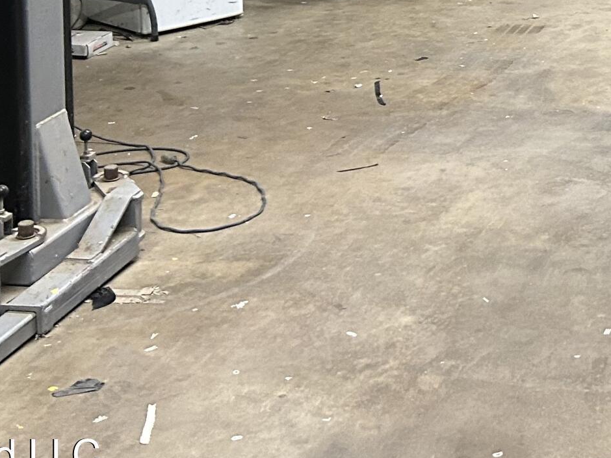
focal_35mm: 83
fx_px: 1465
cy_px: -209
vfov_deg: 16.4
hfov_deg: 21.5
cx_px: 775
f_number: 1.5
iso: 250
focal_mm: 5.7
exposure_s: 1/60
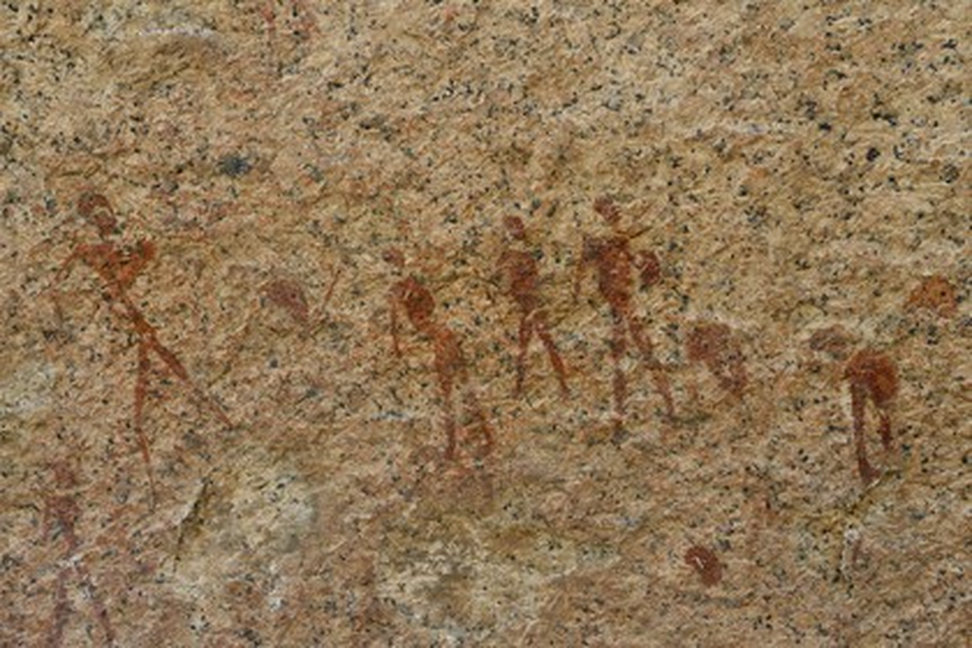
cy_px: 324
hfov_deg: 35.6
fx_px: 1512
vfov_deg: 24.2
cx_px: 486
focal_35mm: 56
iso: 400
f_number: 8
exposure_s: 1/200
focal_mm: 56
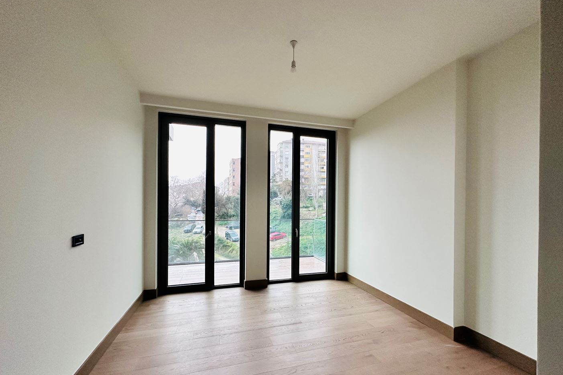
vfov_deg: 77.1
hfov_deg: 100.4
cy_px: 206
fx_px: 235
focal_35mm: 15
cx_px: 283
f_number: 2.2
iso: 160
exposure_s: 1/99
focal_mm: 2.22
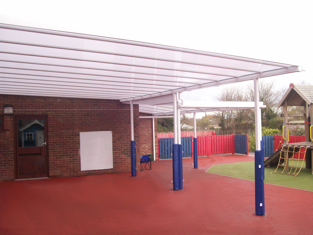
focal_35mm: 36
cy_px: 118
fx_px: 326
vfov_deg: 39.7
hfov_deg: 51.4
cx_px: 156
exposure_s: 1/107
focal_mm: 6
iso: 140
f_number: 2.7
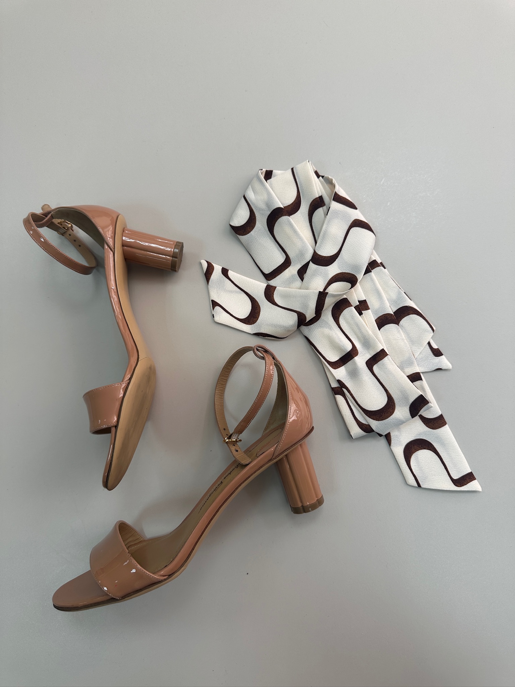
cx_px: 258
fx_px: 476
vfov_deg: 71.6
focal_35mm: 24
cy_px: 344
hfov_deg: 56.8
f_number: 1.78
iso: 50
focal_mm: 6.86
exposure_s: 1/110
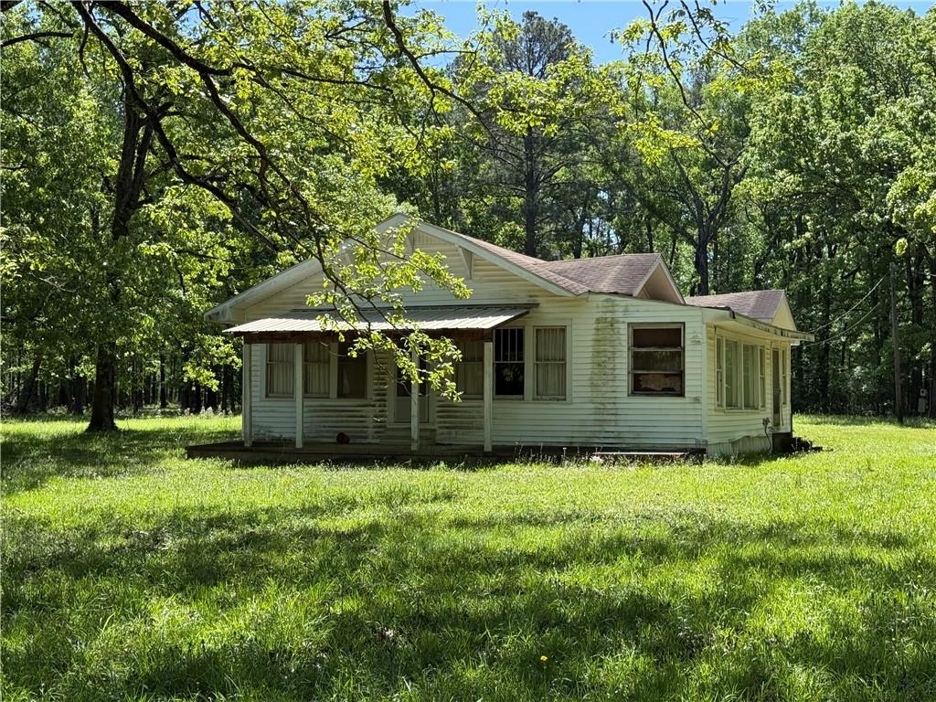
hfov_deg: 39.7
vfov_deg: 30.3
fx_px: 1298
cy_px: 351
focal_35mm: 48
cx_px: 468
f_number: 1.78
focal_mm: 6.76
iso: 64
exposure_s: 1/1242
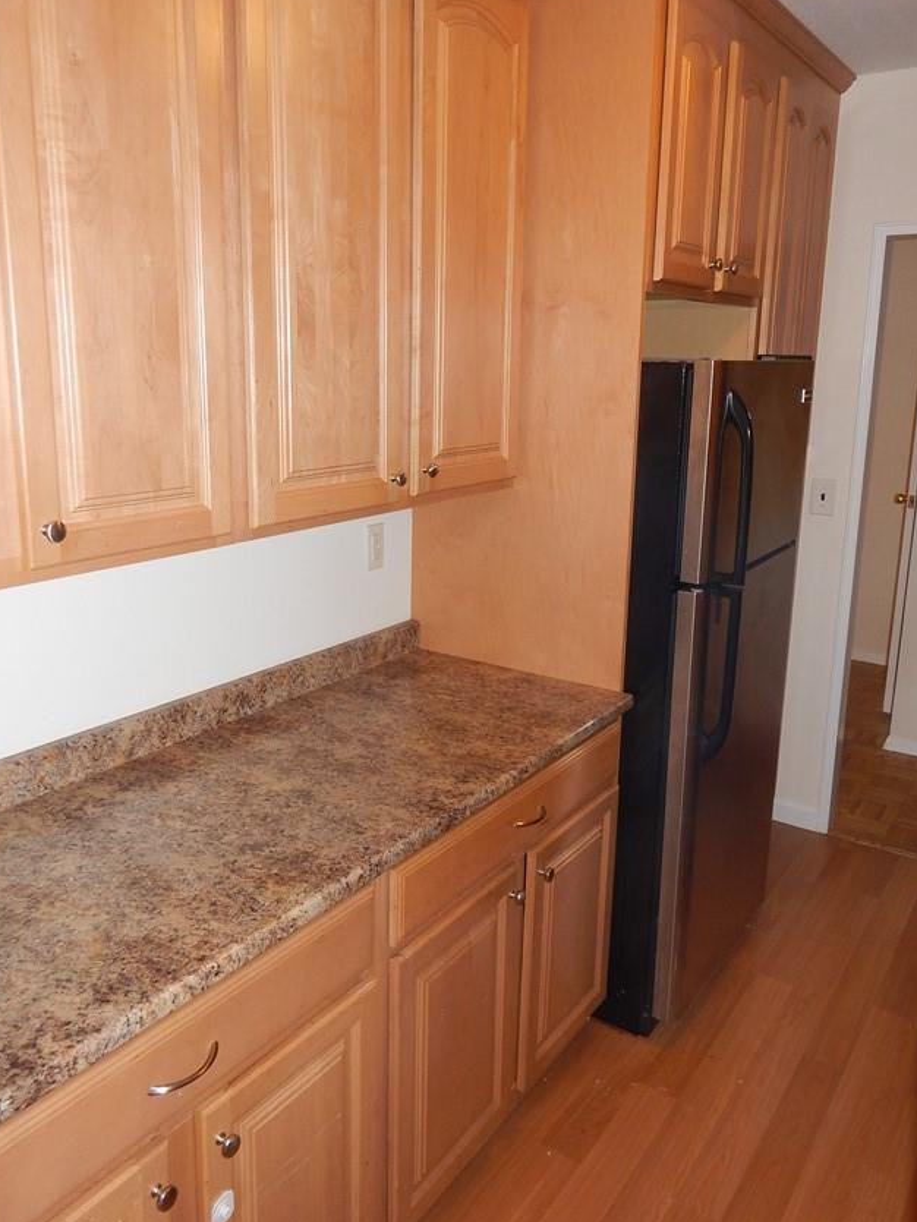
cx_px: 429
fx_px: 953
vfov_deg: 65.2
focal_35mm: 27
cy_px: 571
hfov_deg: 51.3
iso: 200
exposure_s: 1/30
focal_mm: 4
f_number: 3
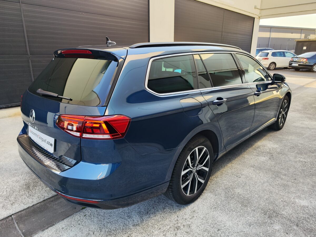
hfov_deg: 73.9
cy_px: 118
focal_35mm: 23
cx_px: 158
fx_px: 210
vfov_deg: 58.9
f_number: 1.69
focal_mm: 7.01
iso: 50
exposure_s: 1/128
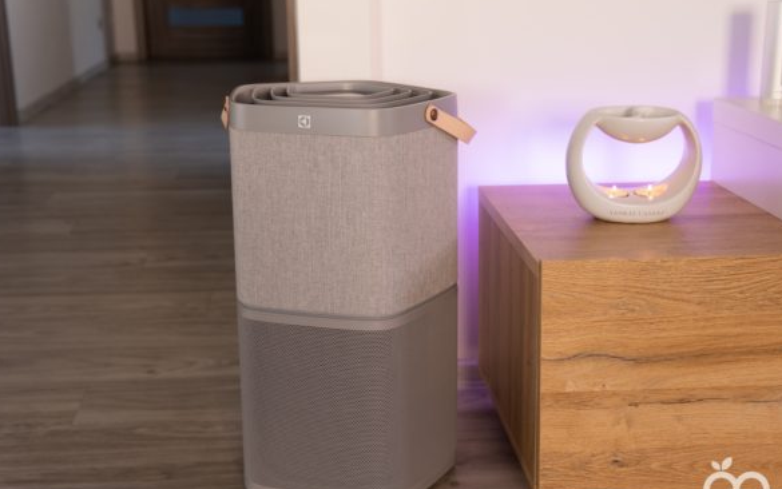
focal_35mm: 47
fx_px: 1002
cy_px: 261
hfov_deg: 42.6
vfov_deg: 27.4
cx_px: 388
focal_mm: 30
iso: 160
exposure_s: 1/50
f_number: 3.2
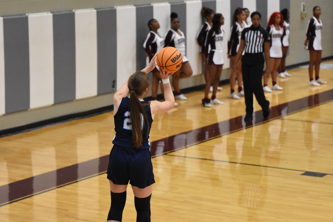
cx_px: 166
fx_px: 971
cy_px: 111
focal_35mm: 105
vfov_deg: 13.0
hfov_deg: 19.5
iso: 8000
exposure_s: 1/1000
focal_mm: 70
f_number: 2.8
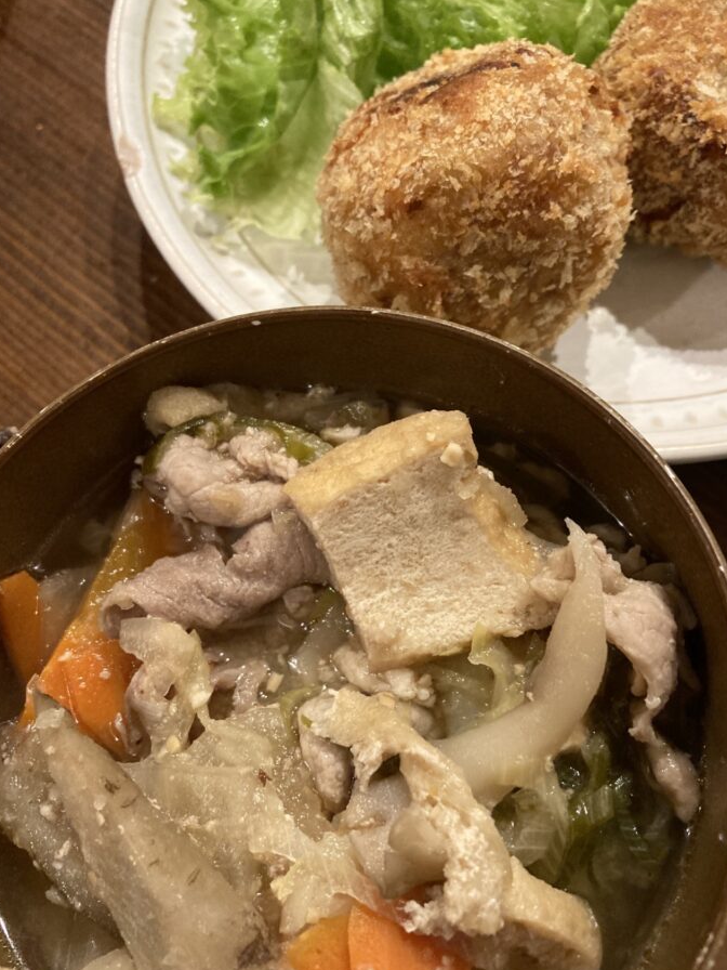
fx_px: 896
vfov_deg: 56.8
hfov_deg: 44.1
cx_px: 408
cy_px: 517
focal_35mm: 32
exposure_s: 1/35
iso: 400
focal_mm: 3.99
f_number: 1.8
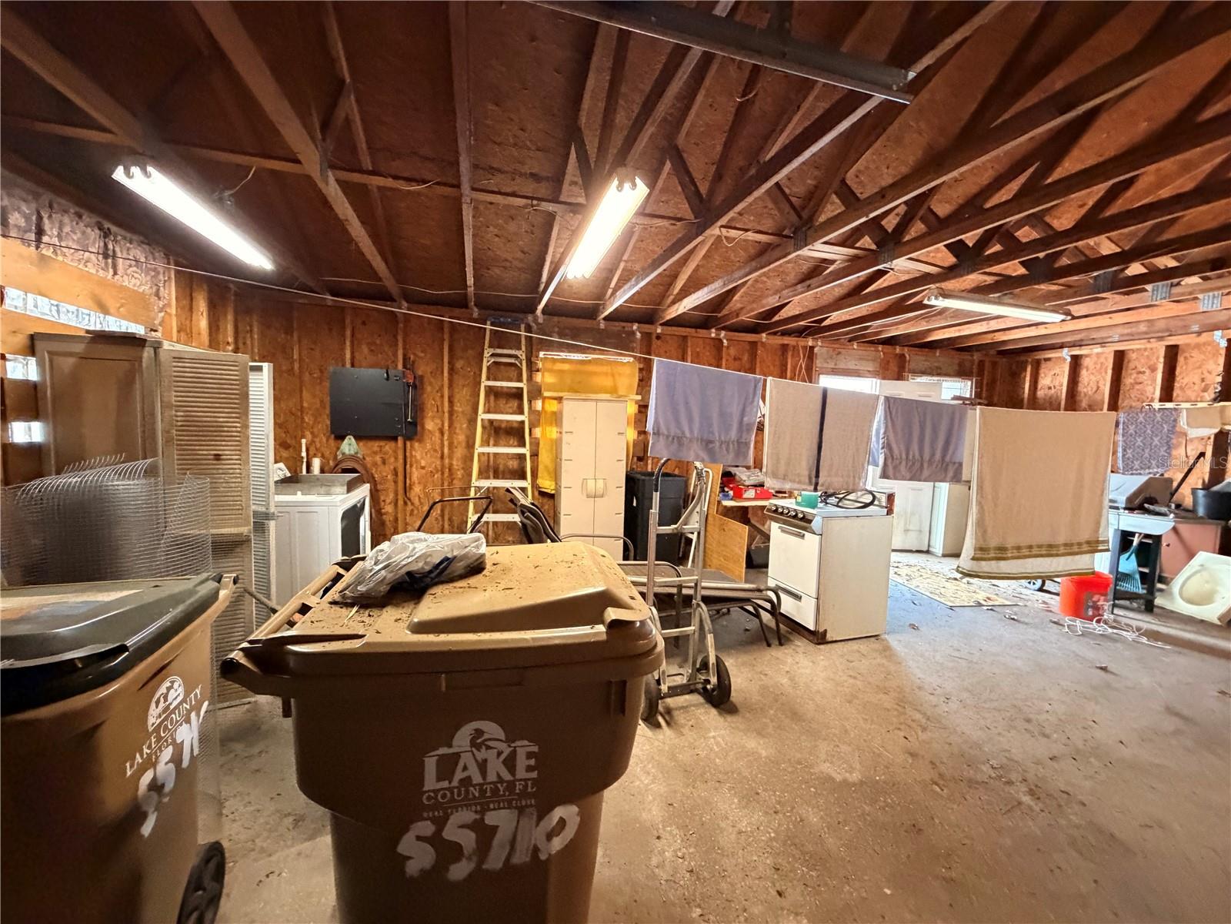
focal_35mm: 14
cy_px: 462
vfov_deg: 85.7
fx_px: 498
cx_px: 616
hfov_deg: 102.1
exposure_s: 1/60
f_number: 2.2
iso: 1000
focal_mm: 2.22
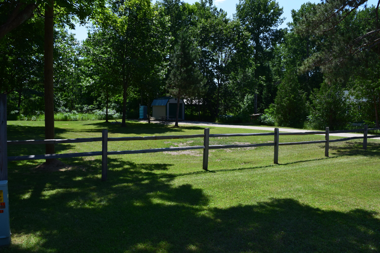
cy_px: 126
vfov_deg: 43.6
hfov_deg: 61.9
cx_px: 190
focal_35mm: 30
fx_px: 317
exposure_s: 1/400
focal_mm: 20
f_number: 11
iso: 400
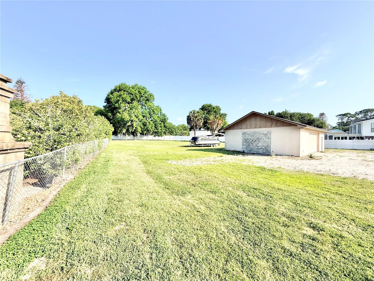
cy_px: 140
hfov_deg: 102.1
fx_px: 151
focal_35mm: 14
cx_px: 187
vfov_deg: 85.7
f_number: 2.2
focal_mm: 2.22
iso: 50
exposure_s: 1/1368
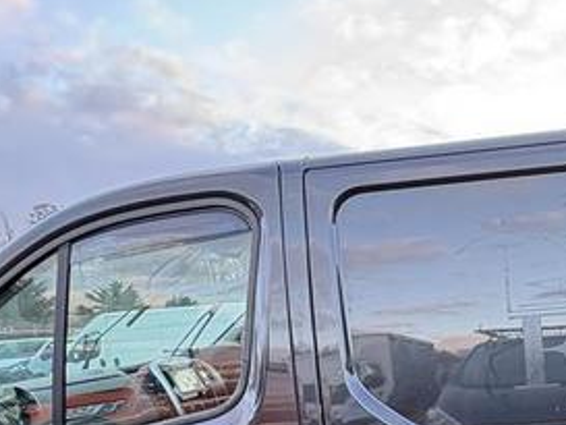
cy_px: 444
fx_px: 752
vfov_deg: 29.1
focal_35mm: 46
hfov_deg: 37.5
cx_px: 547
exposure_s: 1/99
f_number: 2.2
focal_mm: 2.22
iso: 160
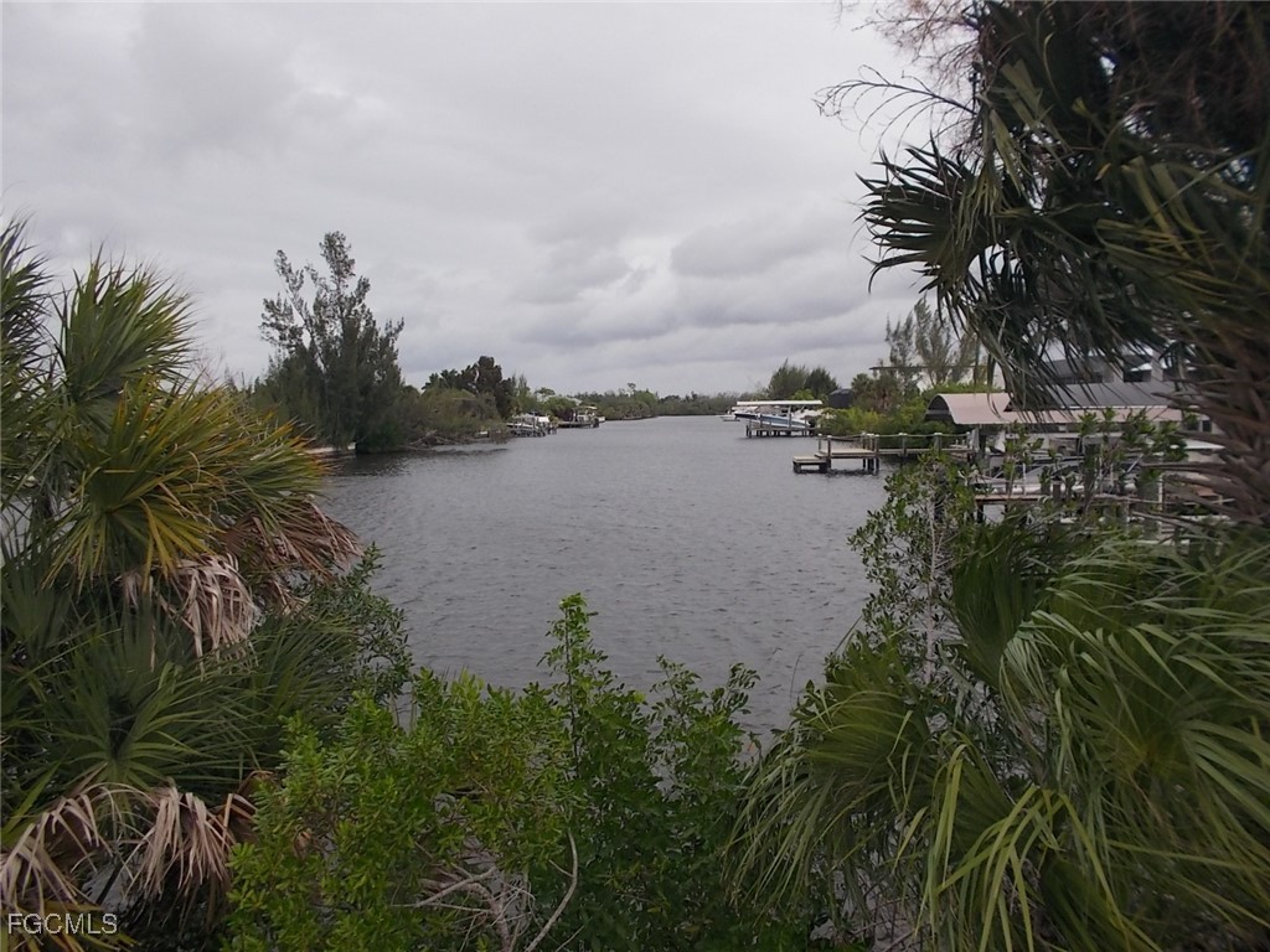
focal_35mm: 29
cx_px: 635
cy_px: 476
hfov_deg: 61.7
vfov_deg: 48.2
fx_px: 1064
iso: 80
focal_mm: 4.1
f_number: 3.3
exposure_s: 1/200
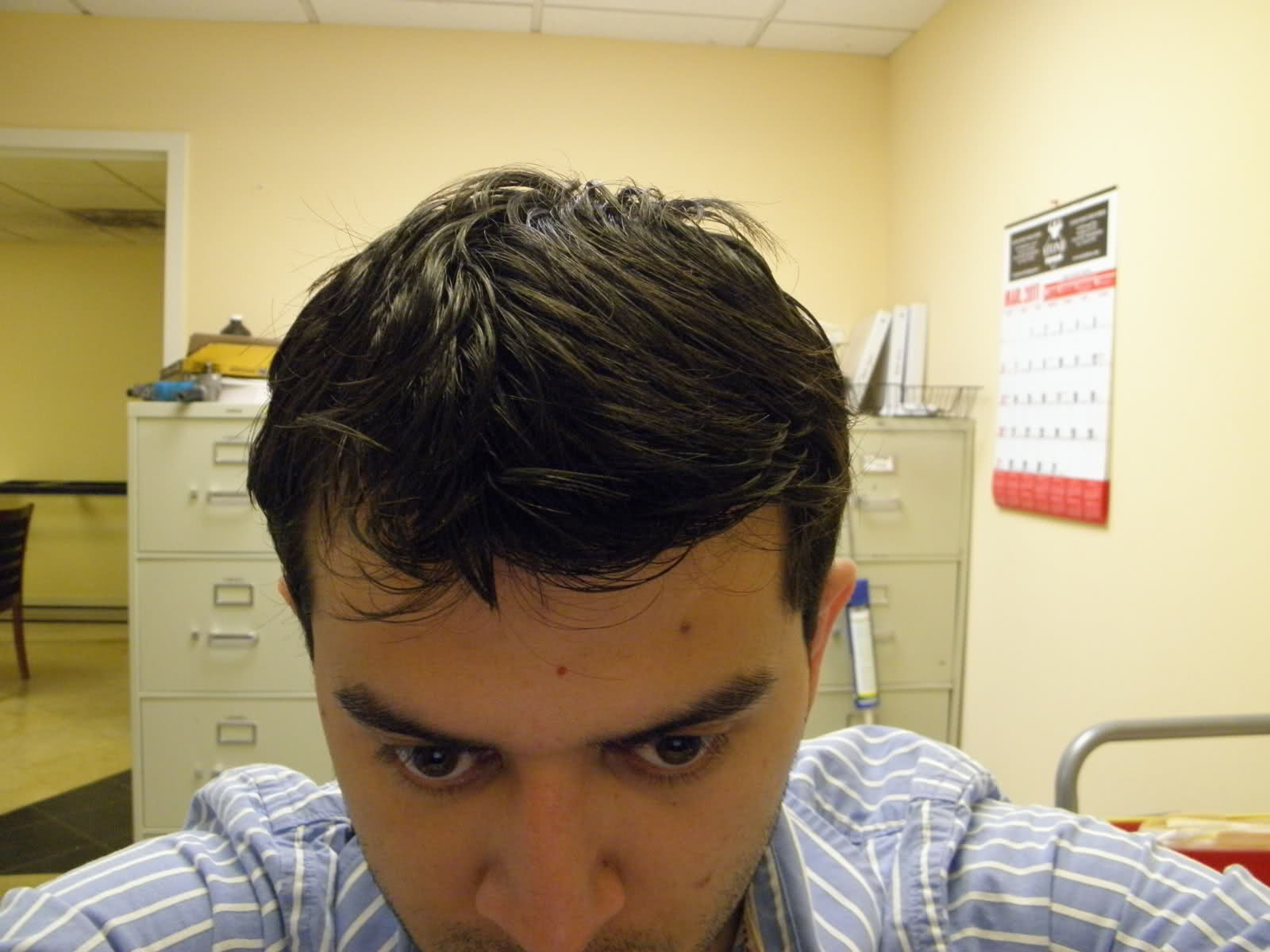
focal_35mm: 29
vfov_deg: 48.2
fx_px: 1064
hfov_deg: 61.7
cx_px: 635
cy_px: 476
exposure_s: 1/20
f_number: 3.5
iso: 400
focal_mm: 5.2
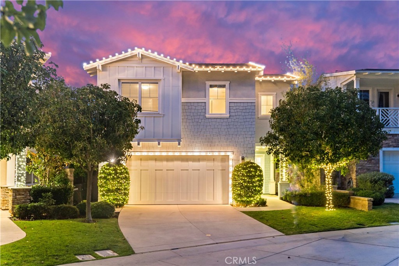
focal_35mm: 34
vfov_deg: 38.6
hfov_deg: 55.4
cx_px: 200
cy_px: 133
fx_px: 380
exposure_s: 1/80
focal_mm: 34.3
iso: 1250
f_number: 2.8
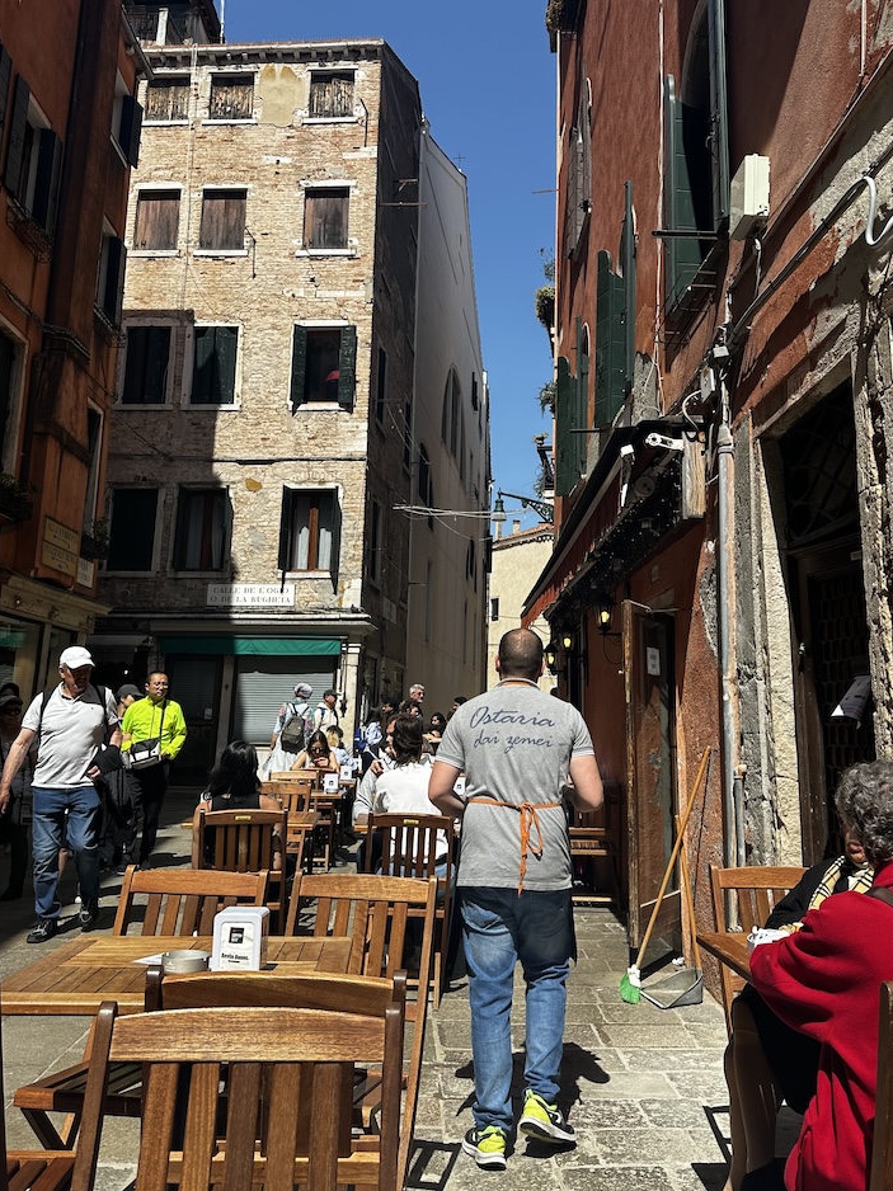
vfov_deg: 61.5
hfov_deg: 48.2
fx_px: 998
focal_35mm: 29
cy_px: 528
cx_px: 471
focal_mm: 6.86
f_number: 1.78
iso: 80
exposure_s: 1/3597
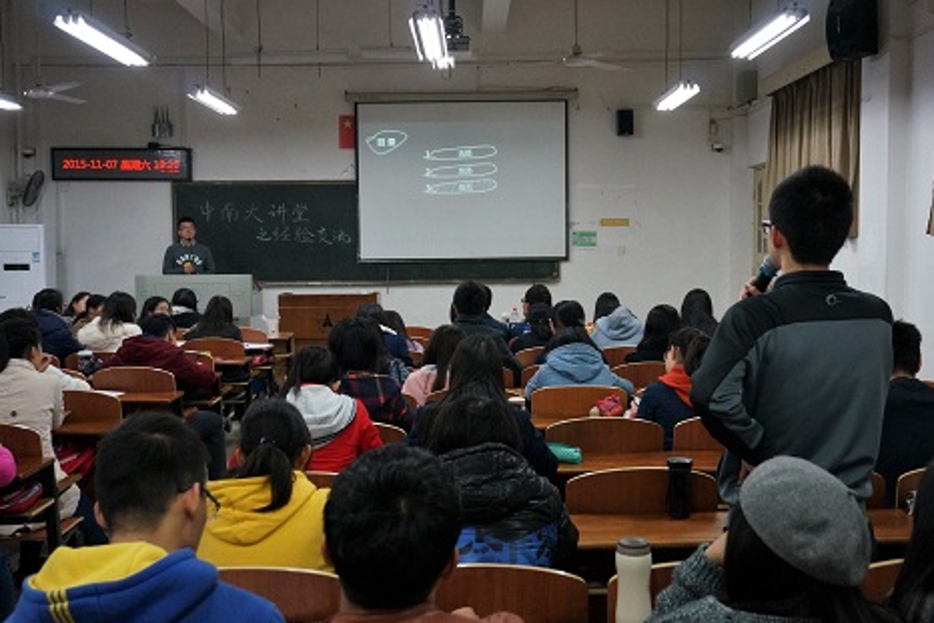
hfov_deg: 50.1
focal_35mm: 39
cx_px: 473
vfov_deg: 34.6
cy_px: 313
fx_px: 999
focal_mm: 25
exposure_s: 1/160
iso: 2500
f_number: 4.5
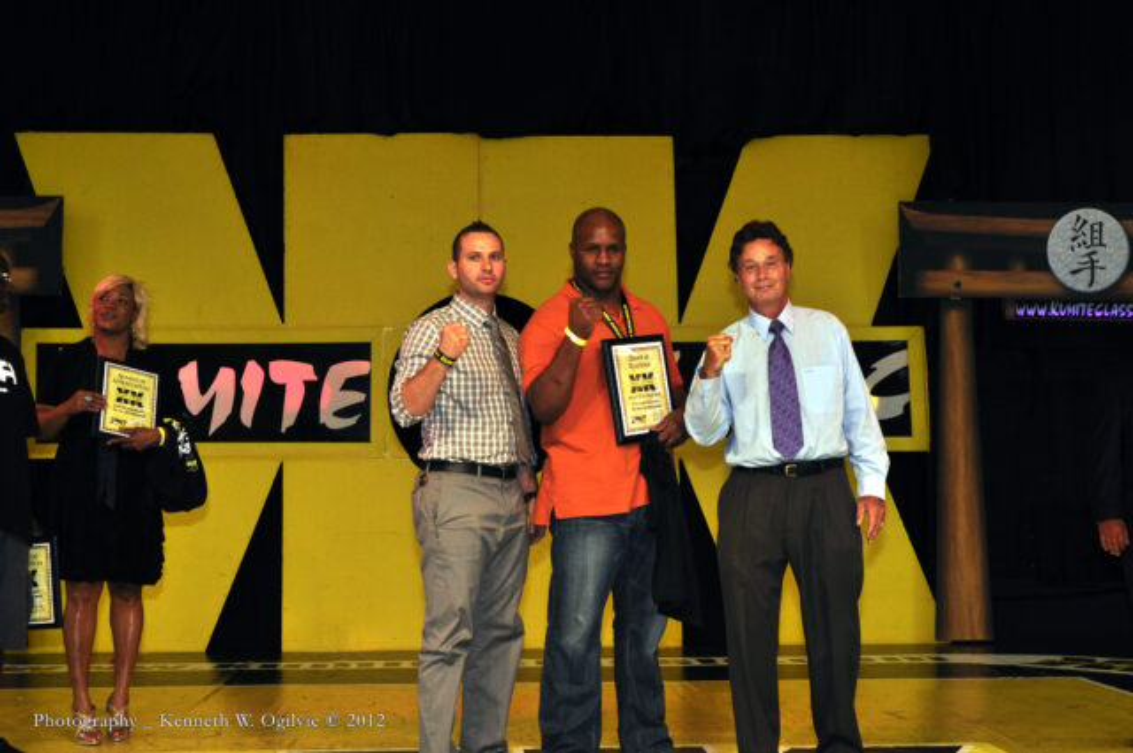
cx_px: 566
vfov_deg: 25.7
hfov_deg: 37.9
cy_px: 376
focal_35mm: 52
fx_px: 1650
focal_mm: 35
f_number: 7.1
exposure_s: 1/200
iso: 400
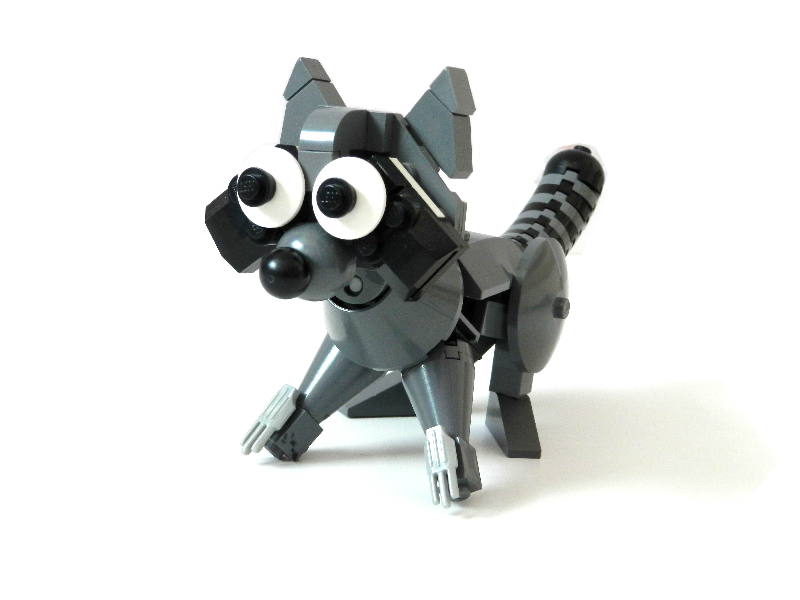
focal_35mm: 76
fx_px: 1756
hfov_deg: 25.7
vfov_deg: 19.4
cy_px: 300
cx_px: 400
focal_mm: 13.5
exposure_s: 1/30
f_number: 4.8
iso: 400
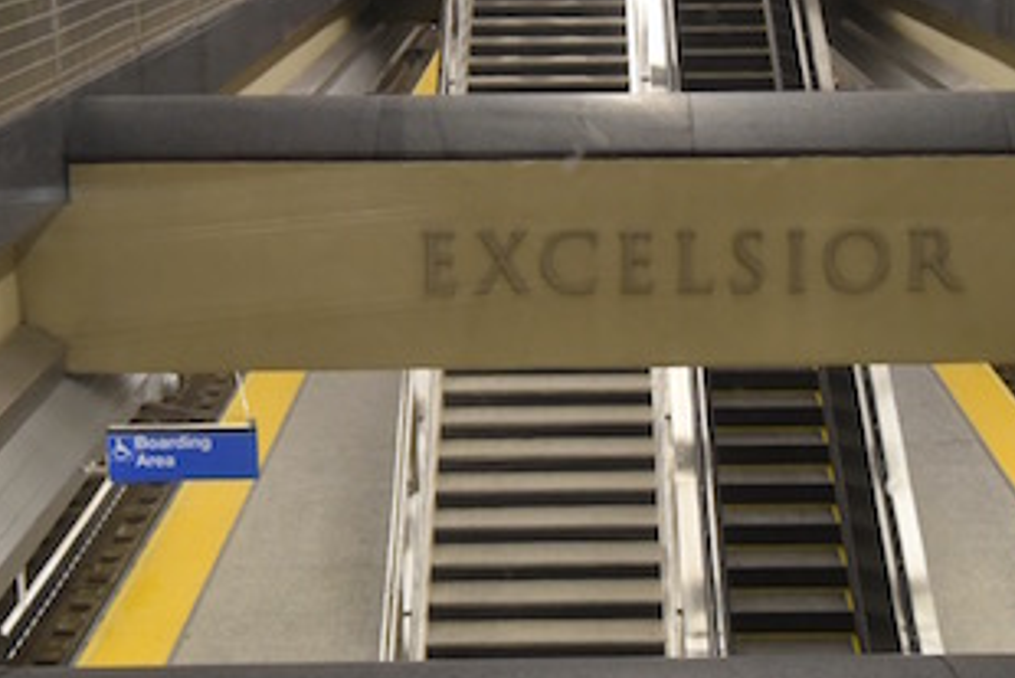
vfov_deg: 22.5
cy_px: 216
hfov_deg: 33.3
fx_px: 1692
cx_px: 599
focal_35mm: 60
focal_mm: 31
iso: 2500
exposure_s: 1/30
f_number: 10
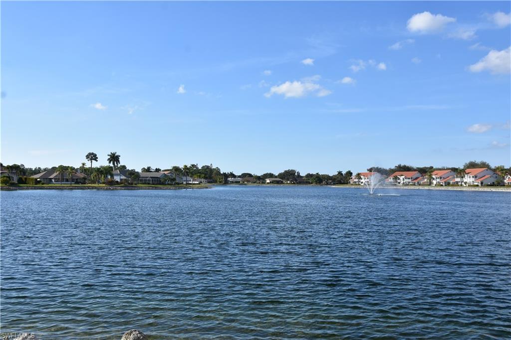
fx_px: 511
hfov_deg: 53.1
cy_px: 170
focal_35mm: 36
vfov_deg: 36.8
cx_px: 256
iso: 200
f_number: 8
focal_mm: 24
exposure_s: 1/500
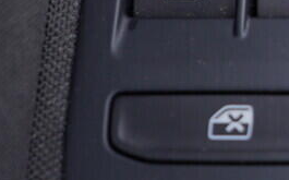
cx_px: 430
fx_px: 1117
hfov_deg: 13.9
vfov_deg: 8.8
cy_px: -157
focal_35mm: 142
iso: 125
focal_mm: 24
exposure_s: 1/40
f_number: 3.2
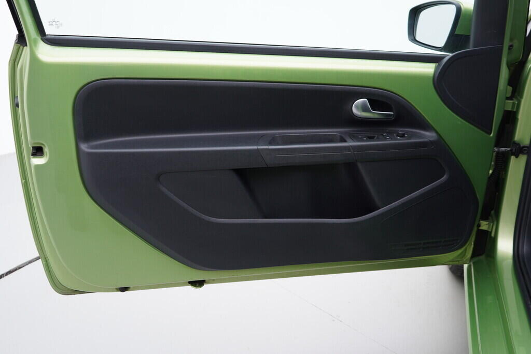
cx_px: 266
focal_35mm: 36
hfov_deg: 53.1
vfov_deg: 36.9
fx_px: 531
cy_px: 177
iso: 125
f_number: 3.2
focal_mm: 24
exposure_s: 1/50
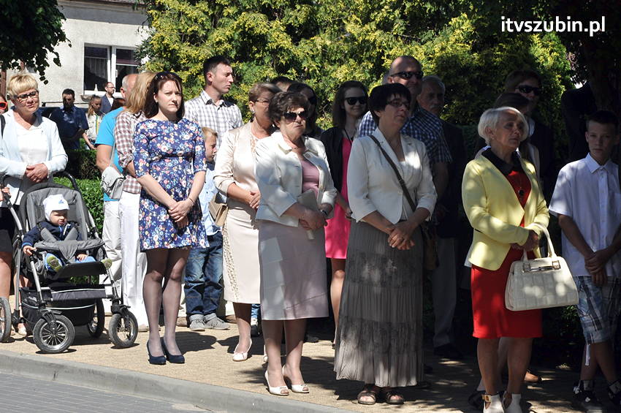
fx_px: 1939
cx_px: 310
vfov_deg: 12.2
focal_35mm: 112
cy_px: 206
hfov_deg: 18.2
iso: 400
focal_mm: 75
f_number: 20
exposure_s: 1/200
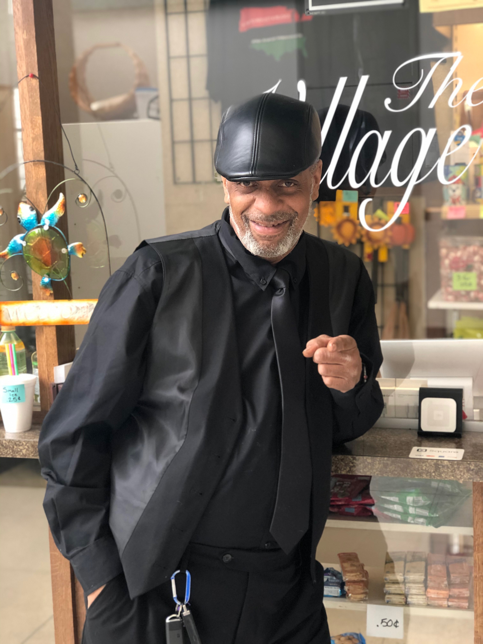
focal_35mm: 57
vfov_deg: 33.8
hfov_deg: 25.7
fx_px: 1060
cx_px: 242
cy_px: 322
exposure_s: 1/30
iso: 80
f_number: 2.8
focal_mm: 6.6
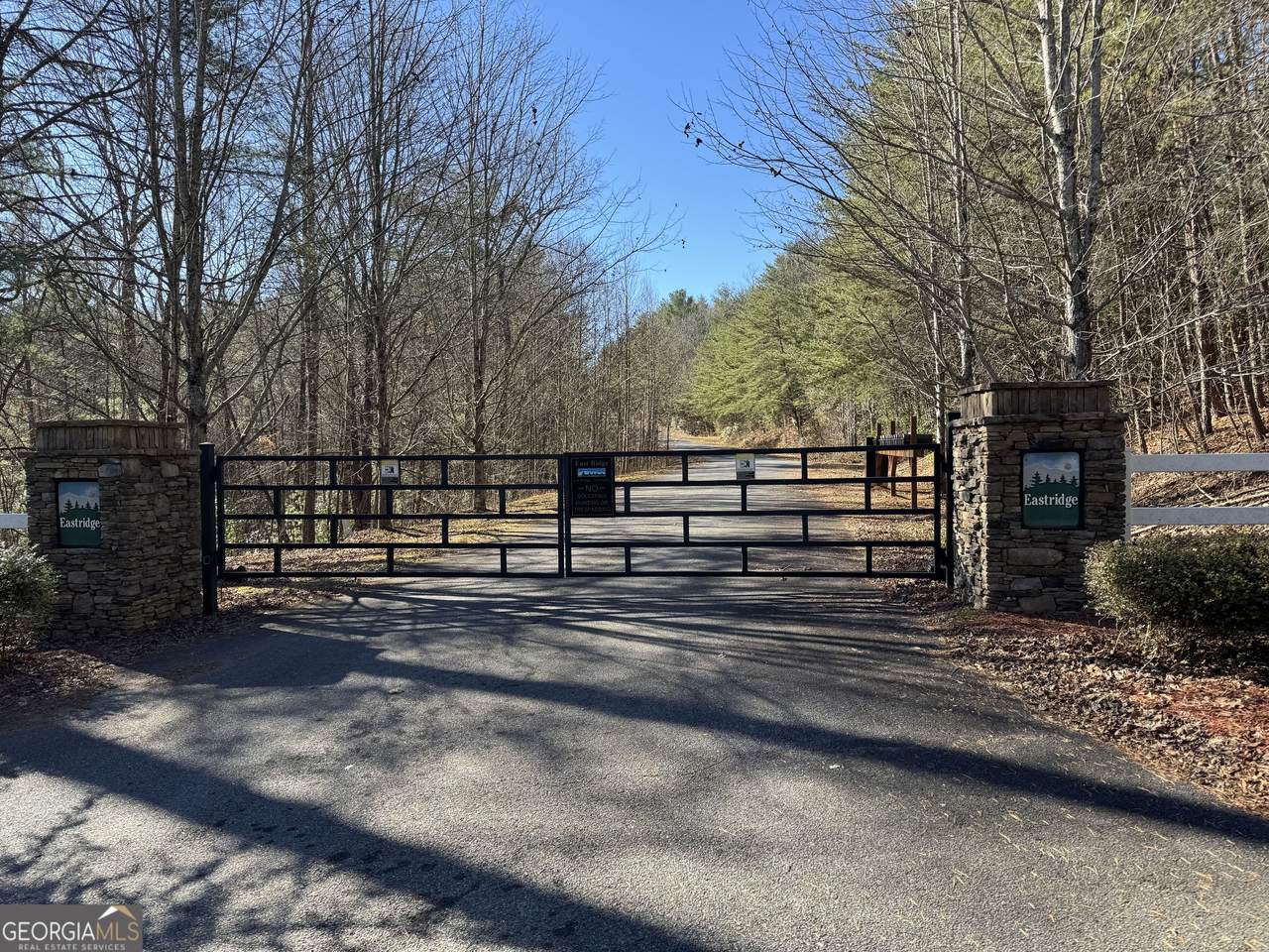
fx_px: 880
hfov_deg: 71.6
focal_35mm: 24
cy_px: 476
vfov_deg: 56.8
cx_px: 634
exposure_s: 1/417
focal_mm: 6.76
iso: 80
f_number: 1.78
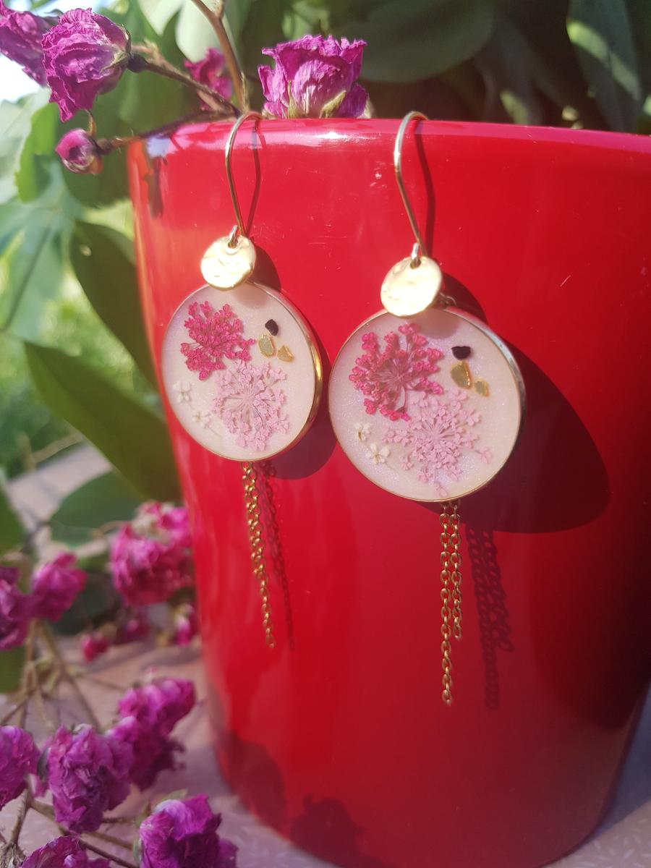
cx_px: 326
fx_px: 652
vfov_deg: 67.3
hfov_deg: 53.1
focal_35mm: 26
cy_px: 434
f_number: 1.7
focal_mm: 4.2
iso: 40
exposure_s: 1/399
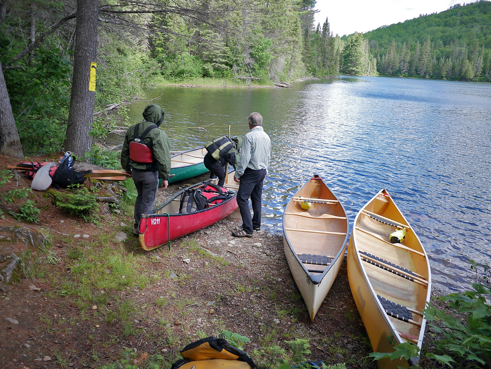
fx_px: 397
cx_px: 246
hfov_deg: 63.4
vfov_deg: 49.8
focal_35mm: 28
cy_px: 184
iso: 800
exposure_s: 1/2000
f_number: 2.5
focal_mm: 14
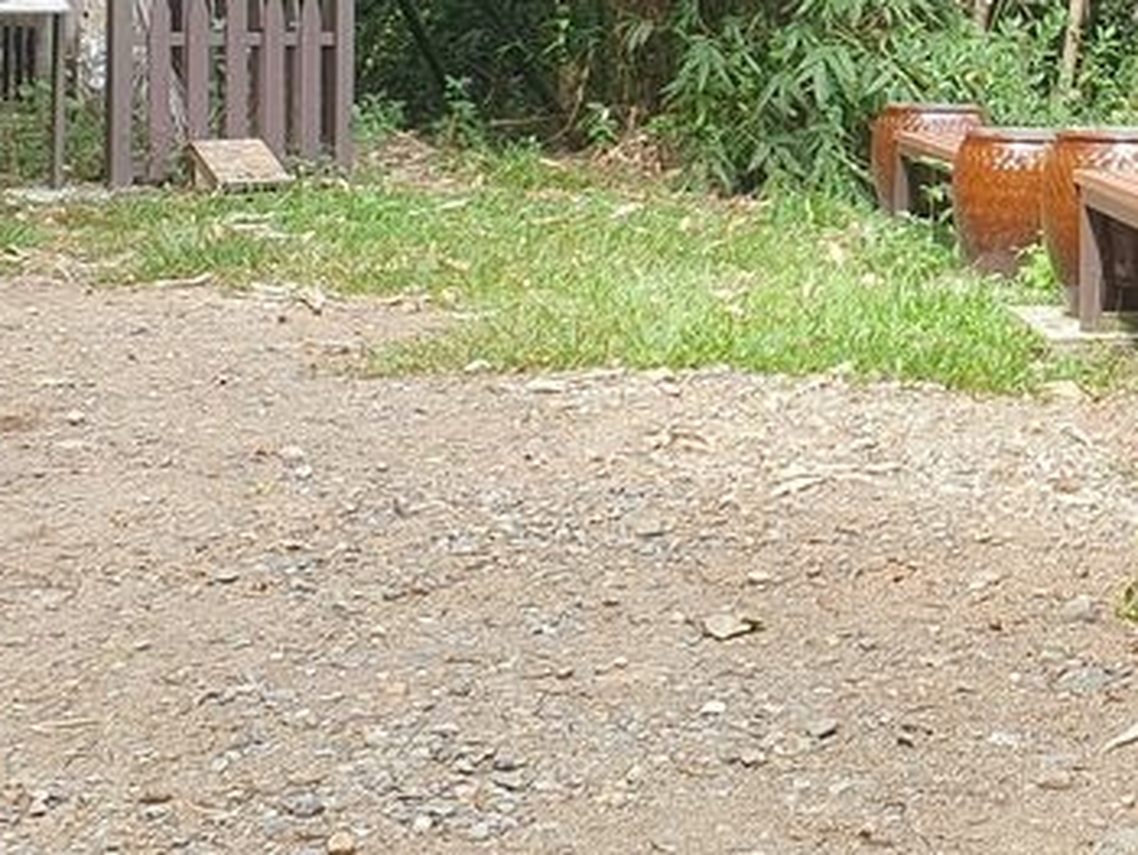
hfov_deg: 25.1
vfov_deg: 18.8
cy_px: -26
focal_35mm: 76
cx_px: 940
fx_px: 2500
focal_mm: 4.32
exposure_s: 1/224
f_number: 2.4
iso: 50
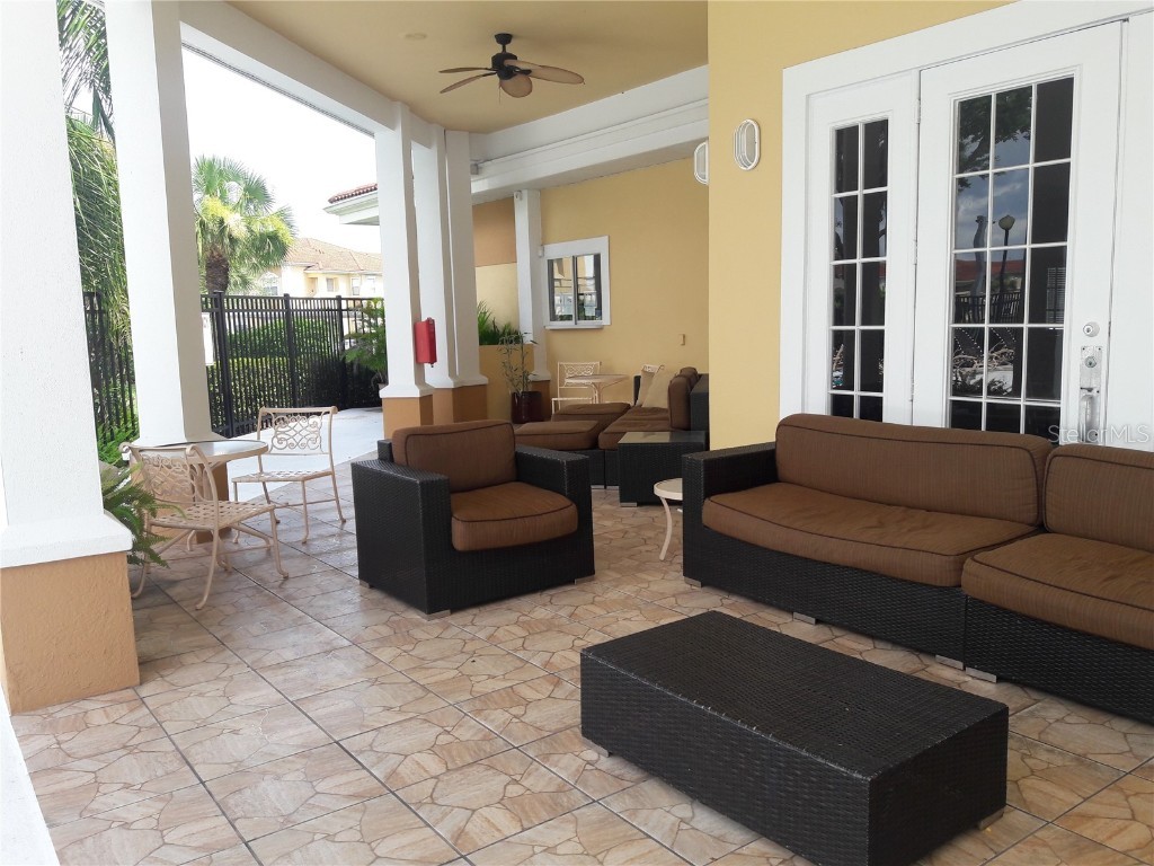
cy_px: 433
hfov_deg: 63.4
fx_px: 933
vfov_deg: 49.7
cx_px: 577
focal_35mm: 28
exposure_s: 1/356
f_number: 1.9
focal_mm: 3.7
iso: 40
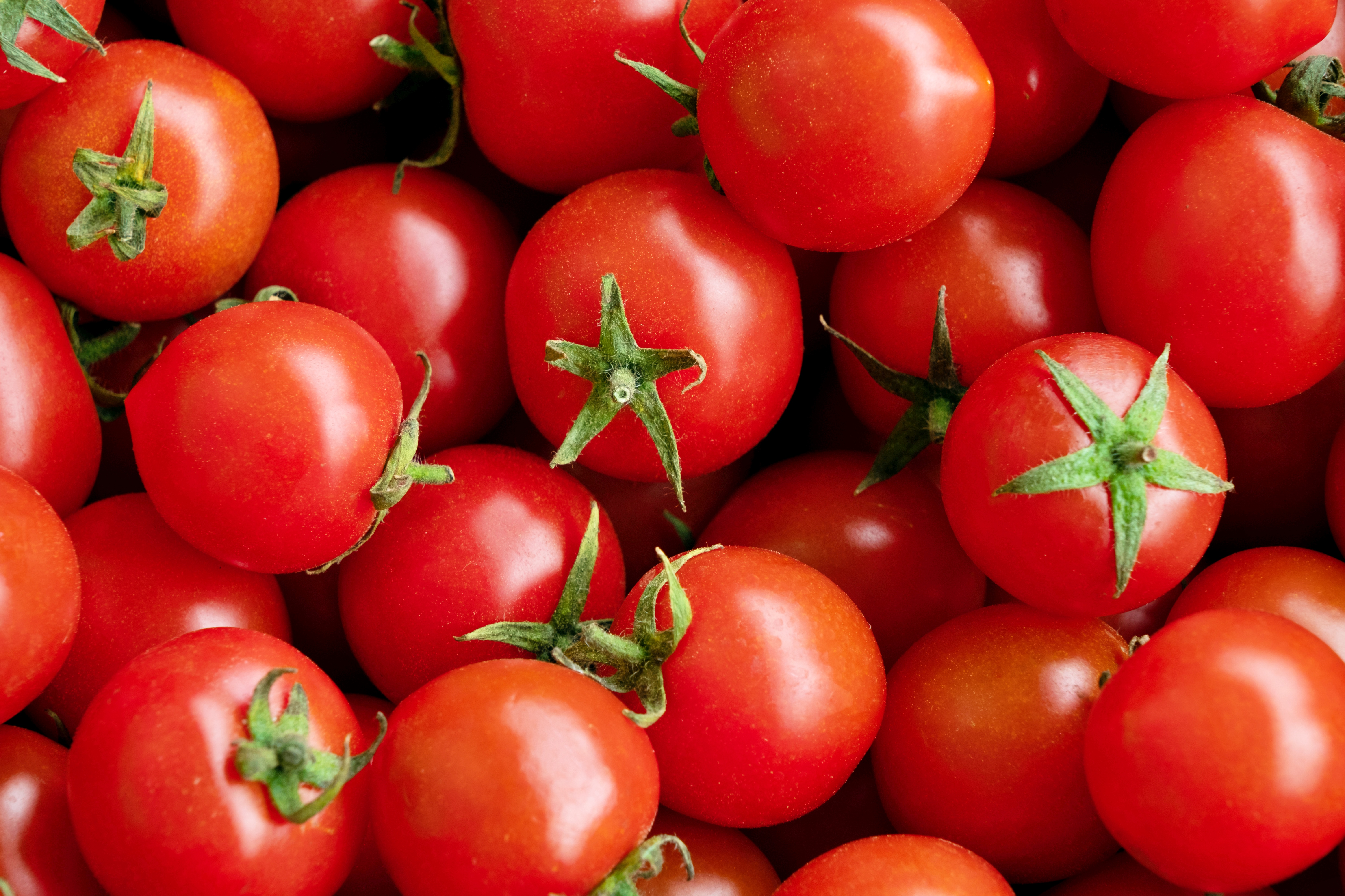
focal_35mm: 120
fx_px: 4483
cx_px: 672
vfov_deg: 11.4
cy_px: 448
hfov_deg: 17.1
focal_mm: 80
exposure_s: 1/80
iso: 320
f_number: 6.4
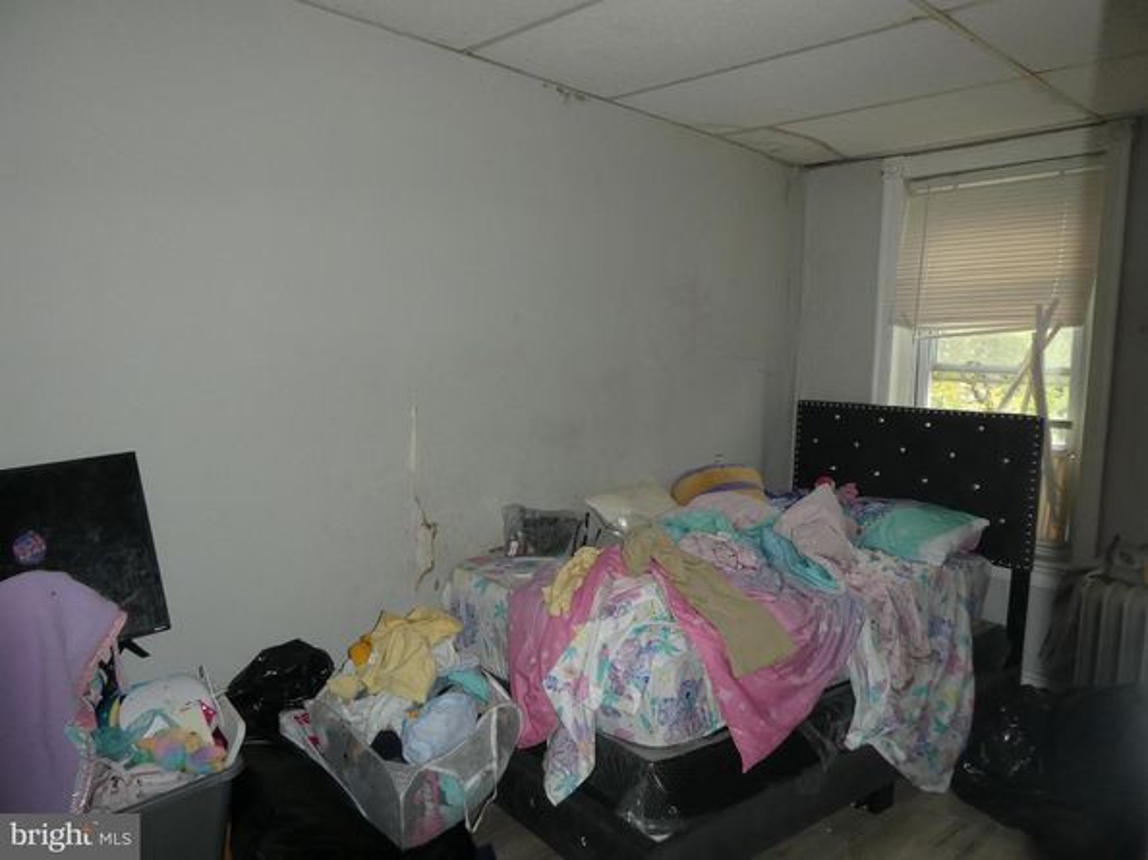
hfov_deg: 71.6
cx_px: 574
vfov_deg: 56.8
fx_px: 796
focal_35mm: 24
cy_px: 430
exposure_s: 1/60
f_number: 3.3
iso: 160
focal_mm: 4.3
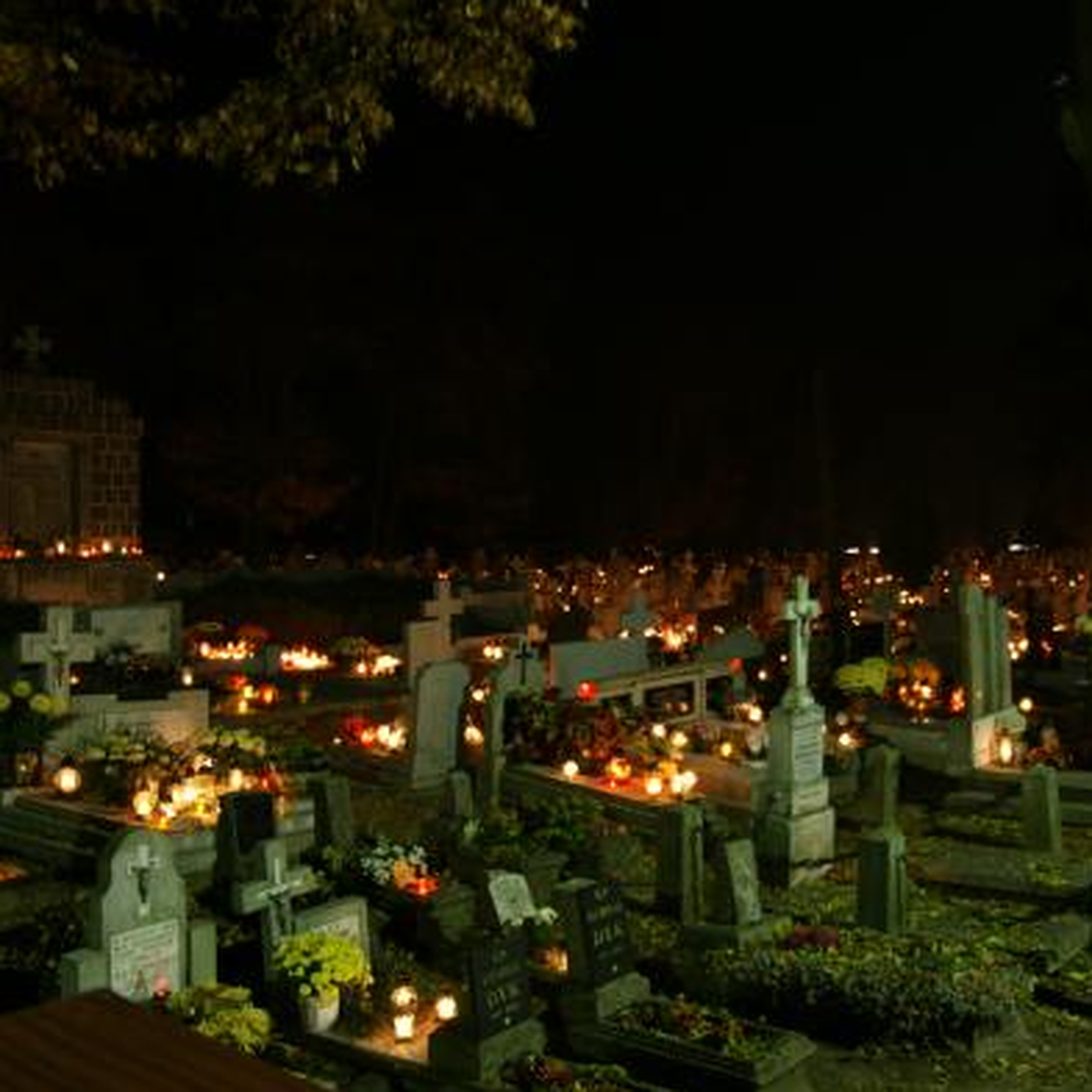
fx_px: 1249
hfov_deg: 46.7
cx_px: 695
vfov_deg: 47.2
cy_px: 546
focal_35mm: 35
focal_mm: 18
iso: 400
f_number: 4
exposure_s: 1/1.67
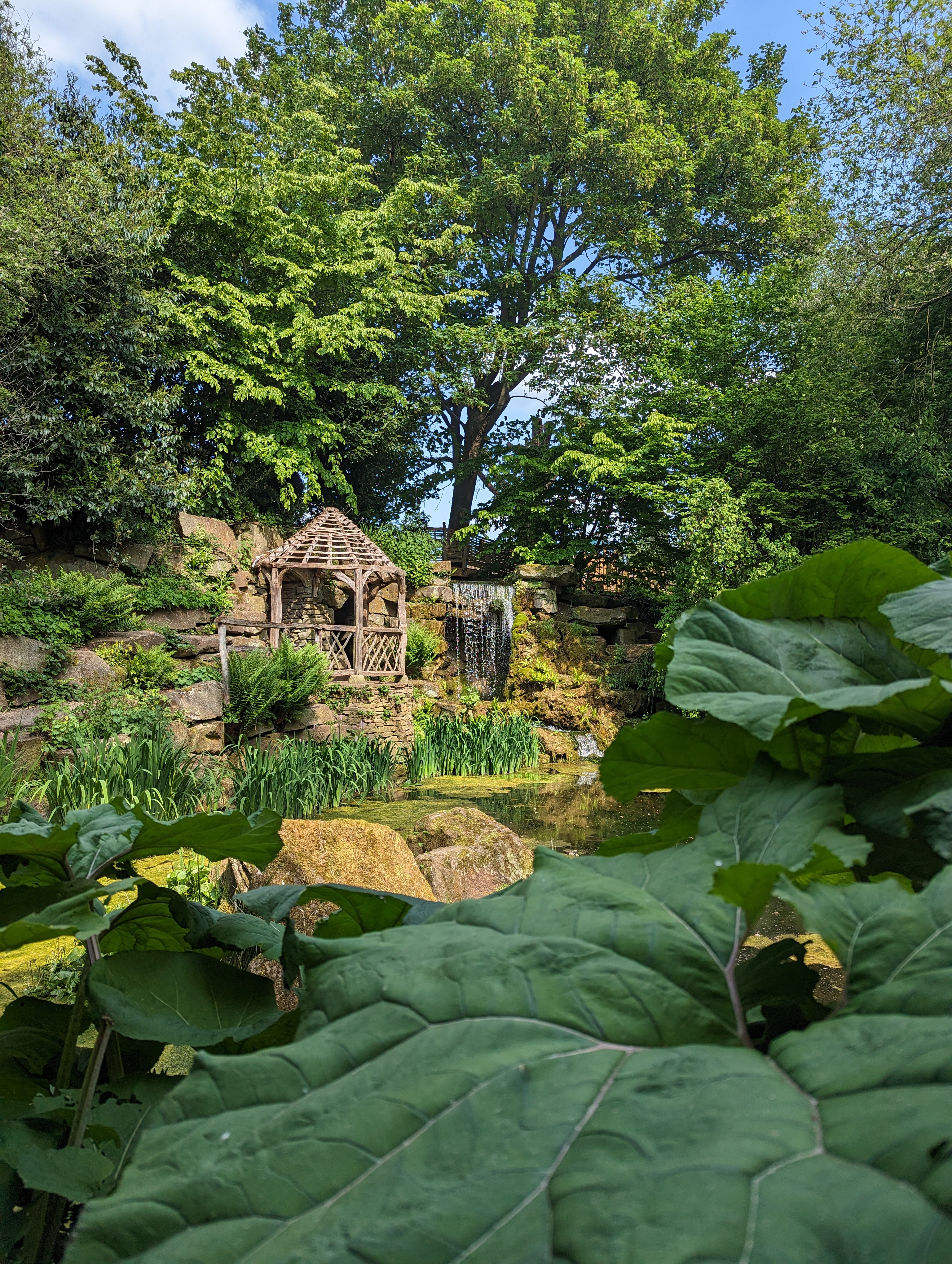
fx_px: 878
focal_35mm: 24
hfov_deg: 56.9
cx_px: 476
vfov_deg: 71.5
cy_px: 632
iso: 42
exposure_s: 1/1048
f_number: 1.85
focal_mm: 6.81
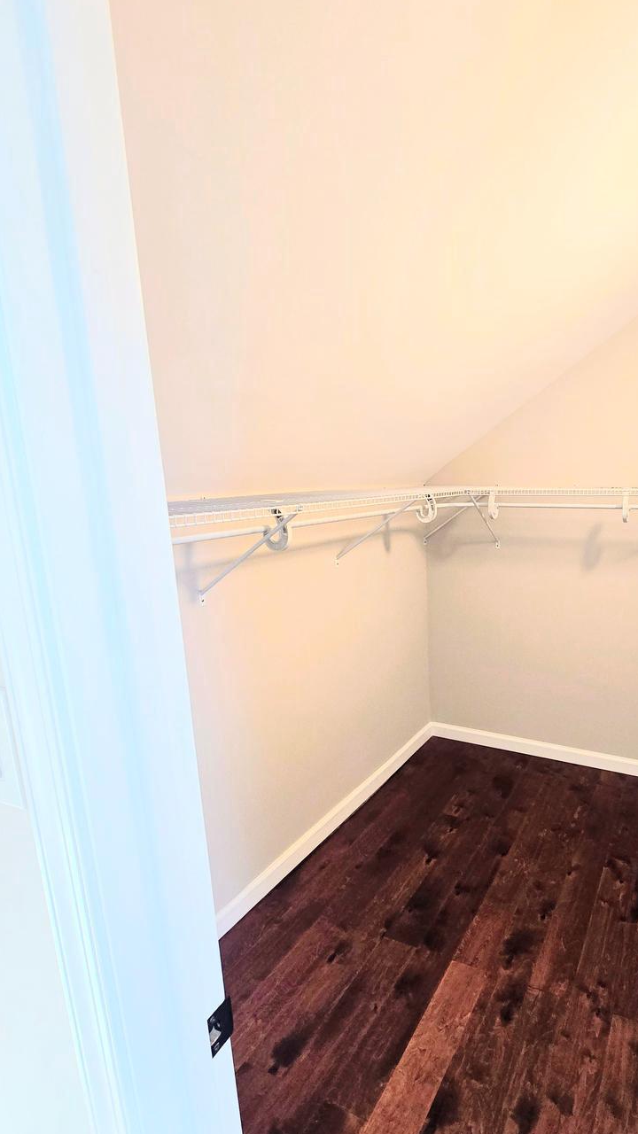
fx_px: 511
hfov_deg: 60.9
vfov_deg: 95.9
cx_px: 466
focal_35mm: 17
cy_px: 586
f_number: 2.2
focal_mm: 2.2
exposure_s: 1/60
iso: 80
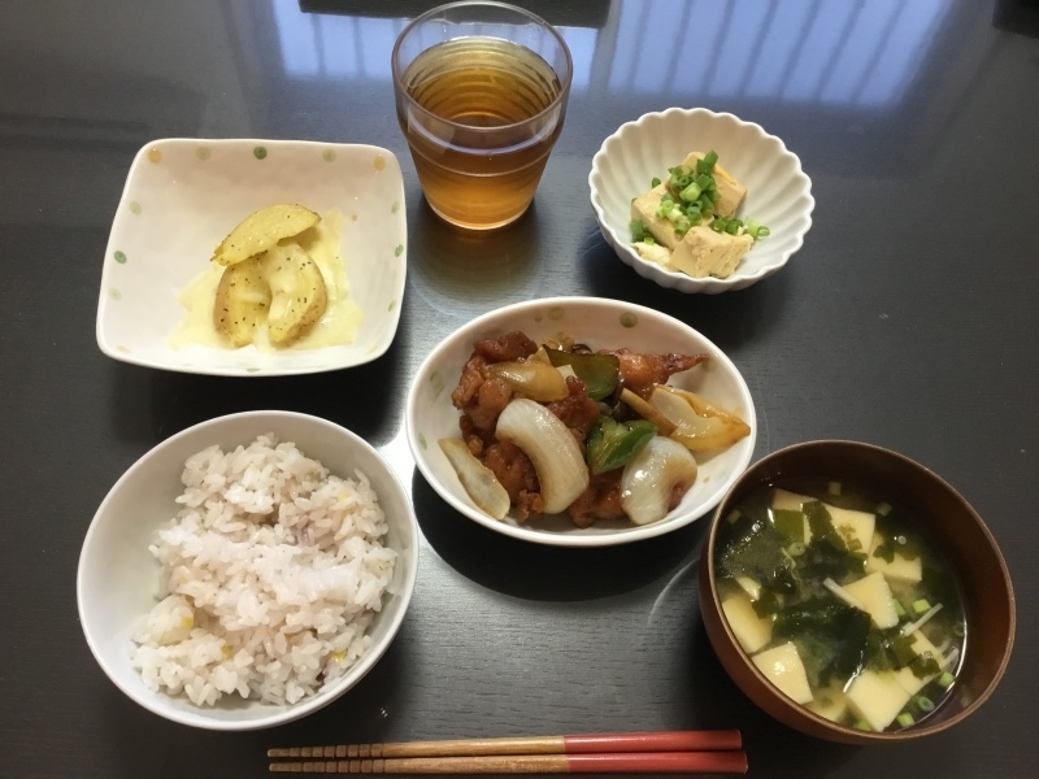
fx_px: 930
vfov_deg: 45.4
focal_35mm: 31
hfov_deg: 58.4
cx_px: 520
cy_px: 390
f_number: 2.4
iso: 100
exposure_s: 1/30
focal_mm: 3.3
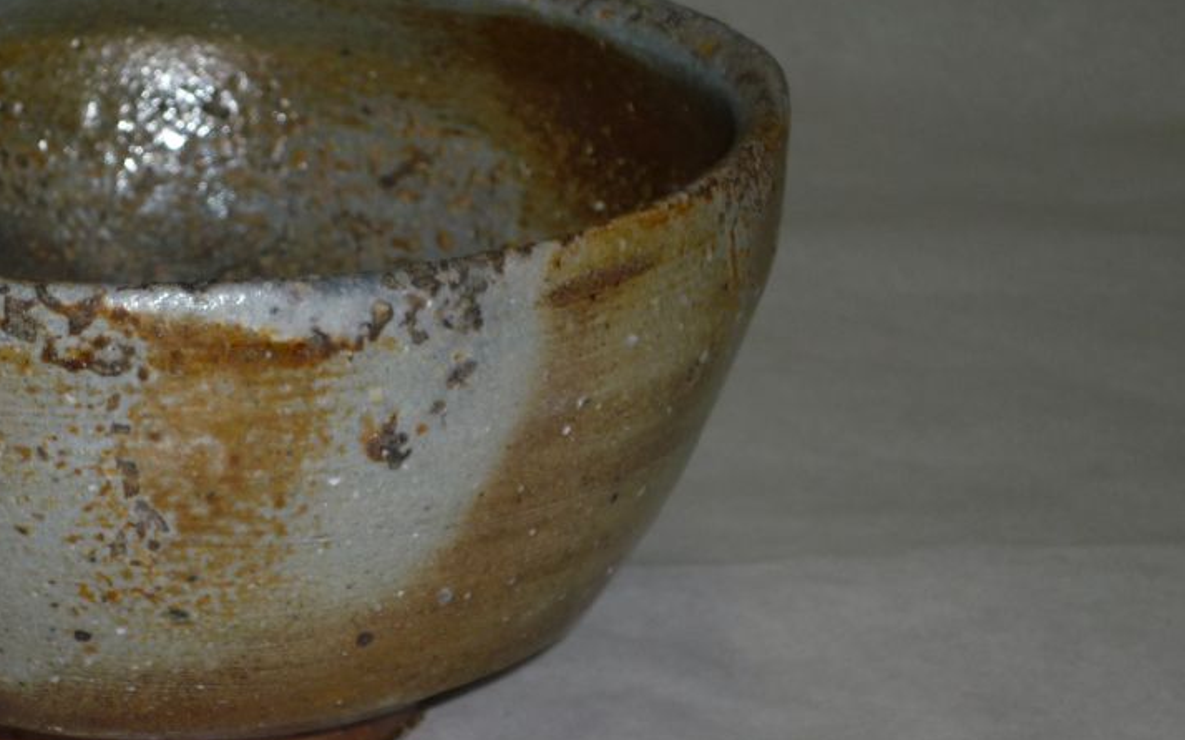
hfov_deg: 15.6
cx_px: 234
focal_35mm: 133
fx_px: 4295
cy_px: 470
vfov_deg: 9.8
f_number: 4.9
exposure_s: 1/40
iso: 100
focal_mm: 12.2
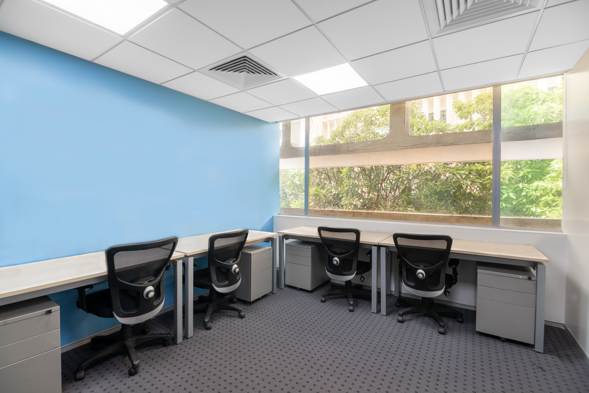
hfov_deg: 96.7
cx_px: 294
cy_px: 196
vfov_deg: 73.8
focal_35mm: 16
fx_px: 262
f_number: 9
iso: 250
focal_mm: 16
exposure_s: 1/80
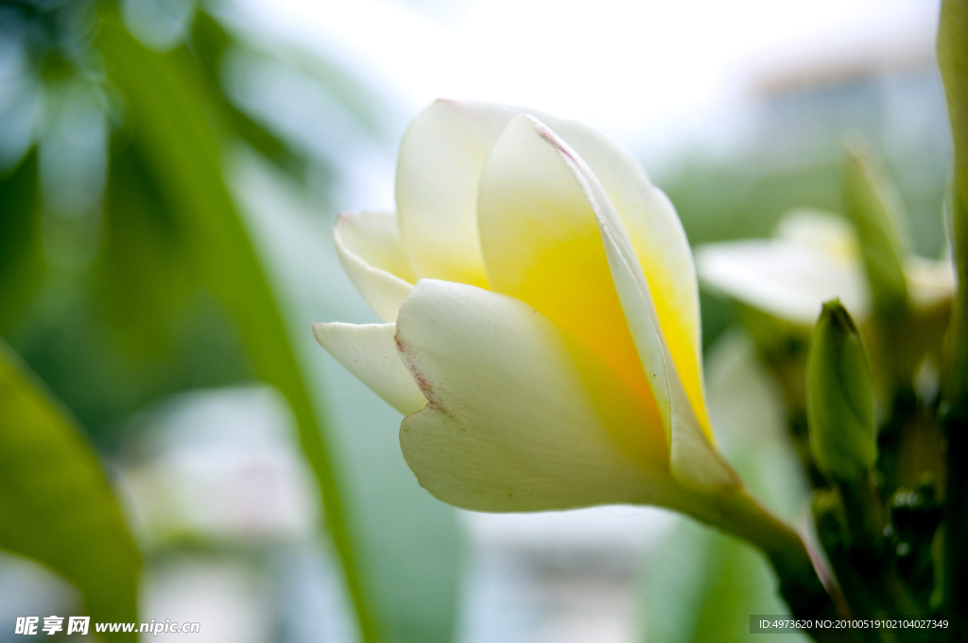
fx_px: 2216
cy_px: 322
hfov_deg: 24.6
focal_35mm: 82
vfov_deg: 16.5
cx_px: 484
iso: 200
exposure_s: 1/125
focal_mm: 55
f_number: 8
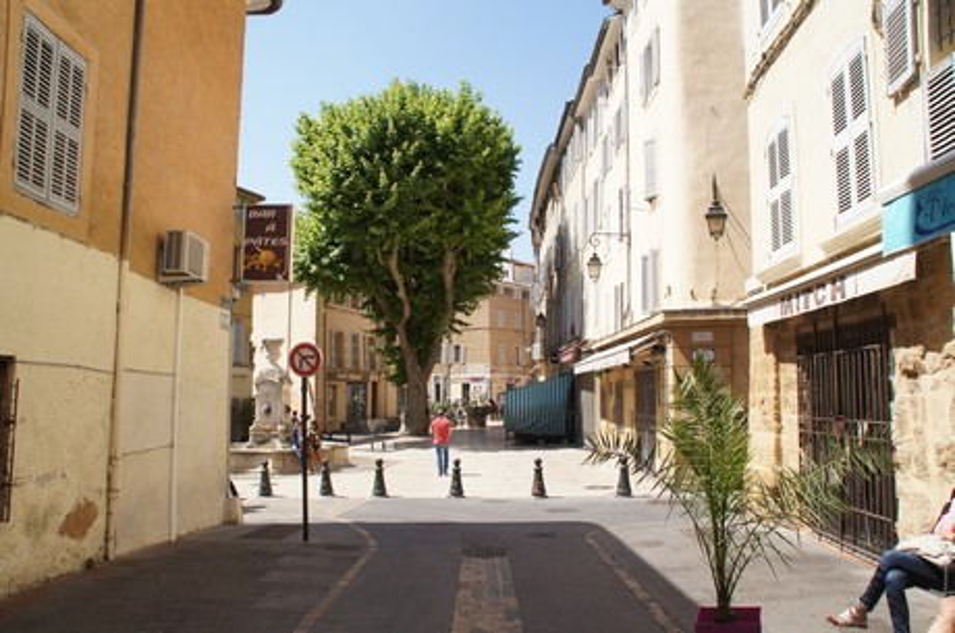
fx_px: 715
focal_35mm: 27
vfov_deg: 47.8
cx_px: 478
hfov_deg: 67.5
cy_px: 316
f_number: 7.1
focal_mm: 18
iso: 100
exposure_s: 1/200
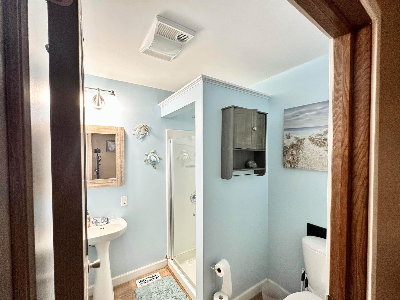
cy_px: 157
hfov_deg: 98.2
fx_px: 173
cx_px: 201
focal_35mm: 15
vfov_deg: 81.7
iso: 160
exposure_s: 1/60
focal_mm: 2.22
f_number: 2.2
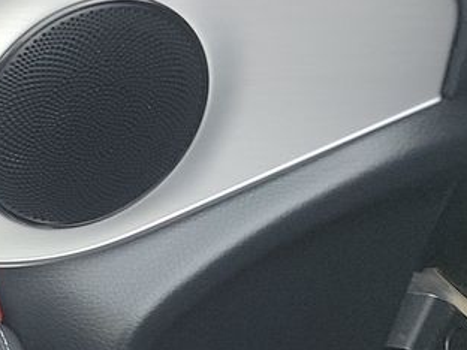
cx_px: -642
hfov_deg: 12.6
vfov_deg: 11.9
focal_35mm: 123
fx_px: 1659
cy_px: 389
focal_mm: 6.7
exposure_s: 1/59
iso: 115
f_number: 1.8
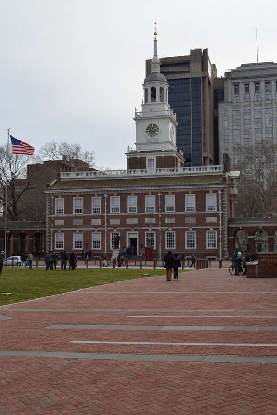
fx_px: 514
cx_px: 137
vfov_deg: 44.0
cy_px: 211
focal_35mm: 45
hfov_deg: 30.2
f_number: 11
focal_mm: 29
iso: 100
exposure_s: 1/200
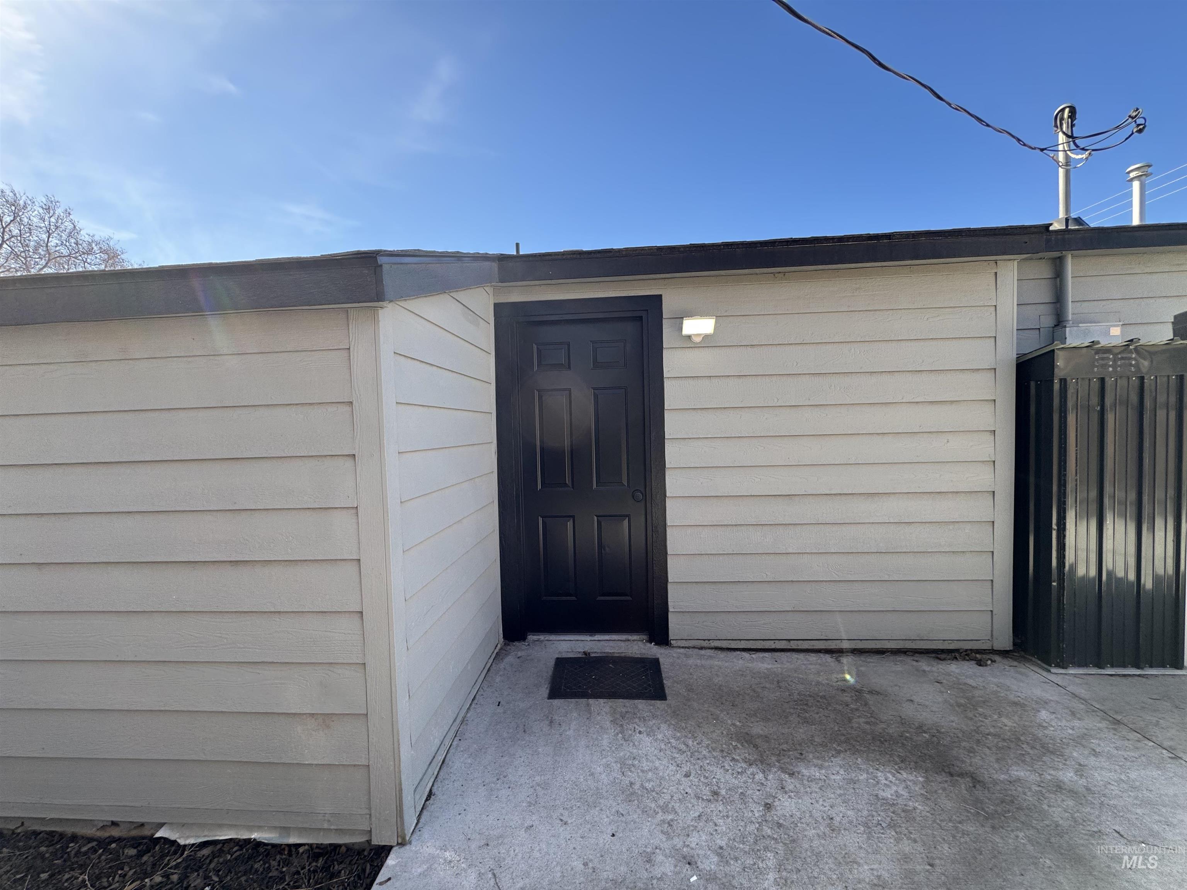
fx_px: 480
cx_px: 594
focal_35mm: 14
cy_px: 445
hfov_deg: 102.1
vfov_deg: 85.7
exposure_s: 1/189
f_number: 2.2
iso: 40
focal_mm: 2.22
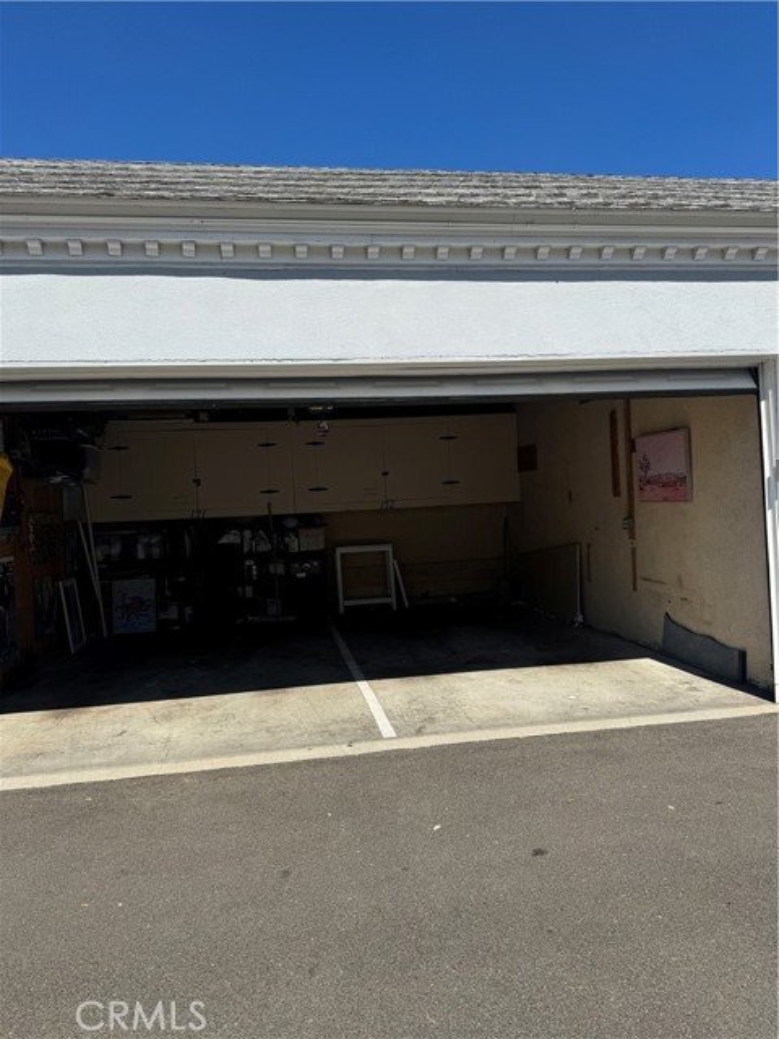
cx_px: 390
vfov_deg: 71.6
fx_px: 720
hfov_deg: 56.8
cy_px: 520
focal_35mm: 24
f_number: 1.78
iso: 80
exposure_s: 1/6410
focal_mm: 6.76
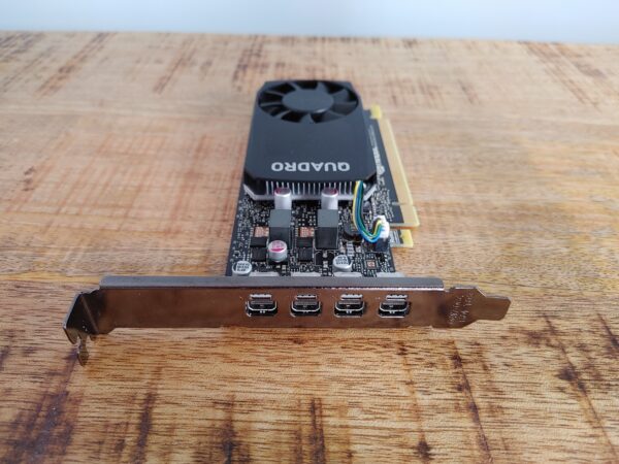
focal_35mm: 26
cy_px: 232
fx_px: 465
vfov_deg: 53.1
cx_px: 310
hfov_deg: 67.3
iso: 250
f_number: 1.8
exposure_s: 1/100
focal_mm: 4.81
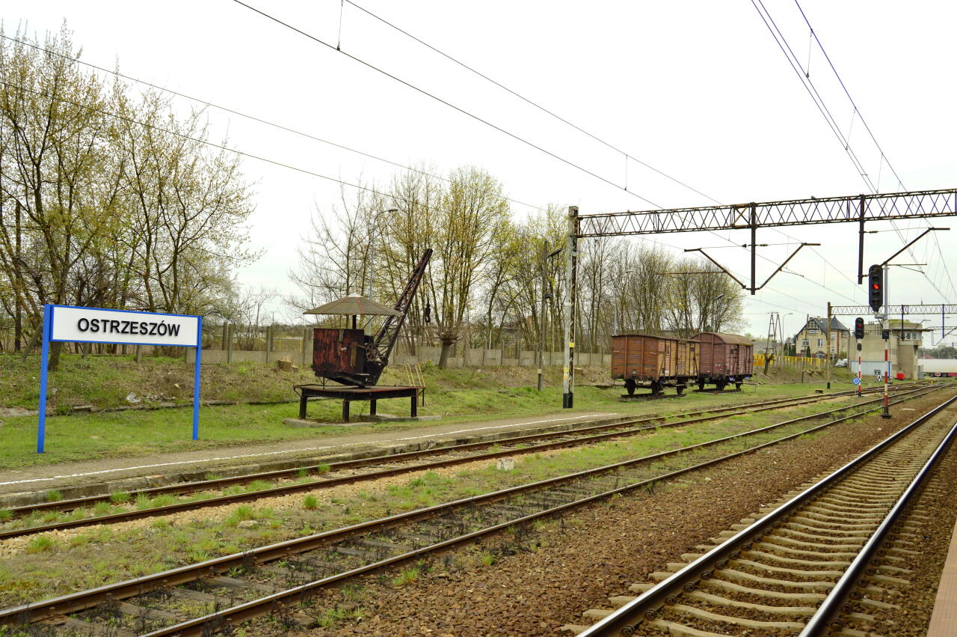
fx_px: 876
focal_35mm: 33
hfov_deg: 57.3
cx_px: 478
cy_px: 318
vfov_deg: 39.9
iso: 400
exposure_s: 1/400
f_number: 8
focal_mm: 22
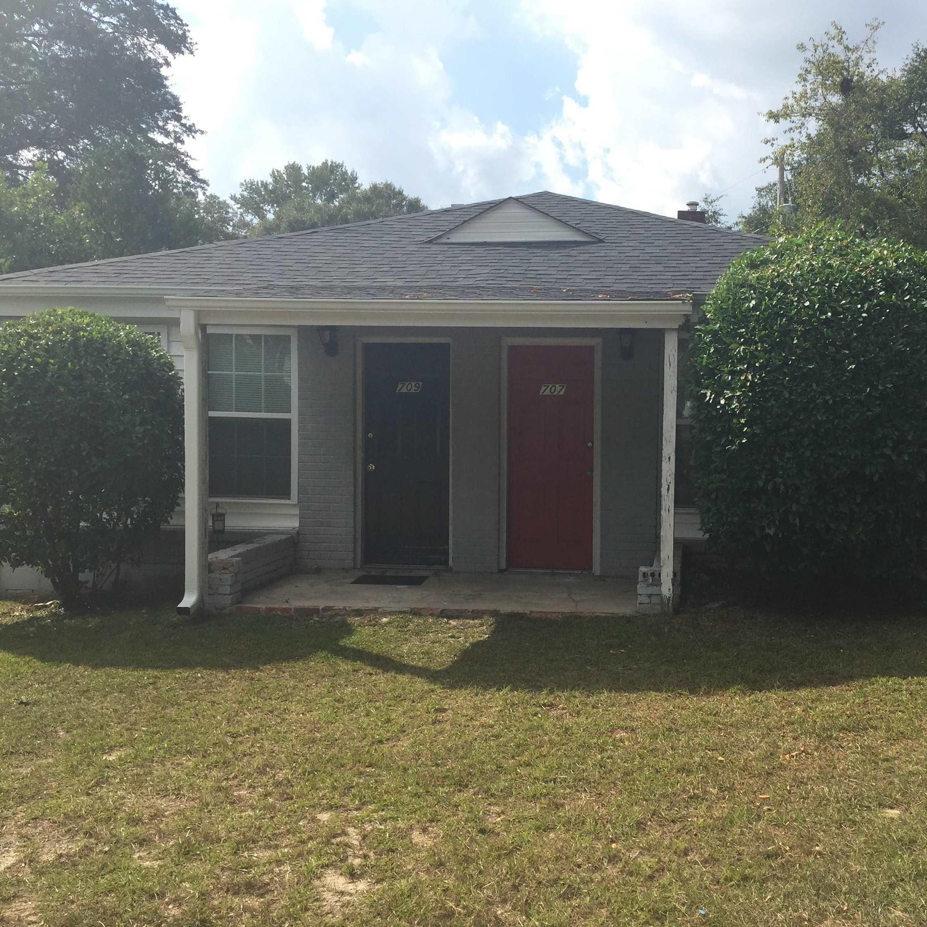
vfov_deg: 47.2
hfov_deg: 46.7
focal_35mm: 35
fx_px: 1060
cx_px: 594
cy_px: 454
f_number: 2.2
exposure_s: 1/2198
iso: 32
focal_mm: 4.15
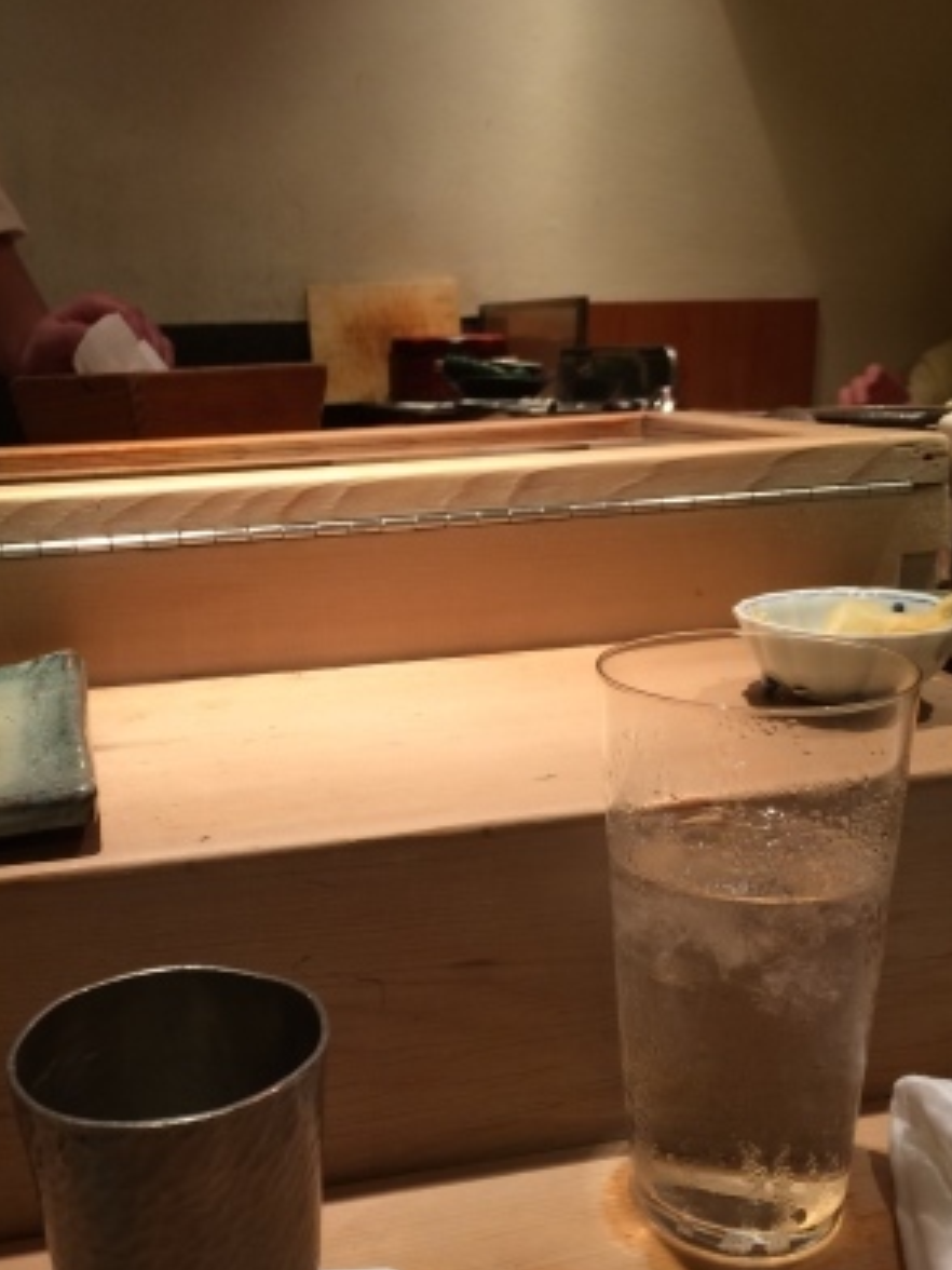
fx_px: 1357
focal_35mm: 37
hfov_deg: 38.5
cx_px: 374
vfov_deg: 50.1
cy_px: 680
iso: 64
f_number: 2.2
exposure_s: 1/30
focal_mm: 4.15
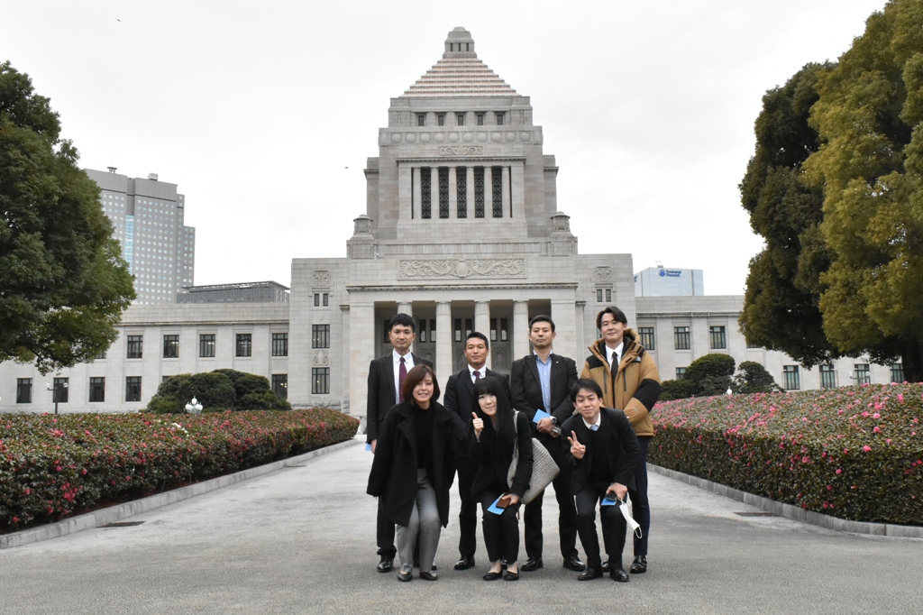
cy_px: 308
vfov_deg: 43.6
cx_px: 462
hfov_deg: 61.9
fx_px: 769
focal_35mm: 30
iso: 2500
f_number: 14
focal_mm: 20
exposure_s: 1/160
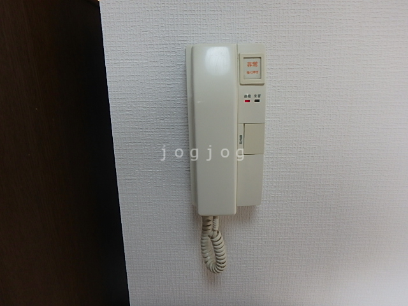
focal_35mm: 21
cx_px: 204
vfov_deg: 63.4
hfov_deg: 79.0
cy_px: 153
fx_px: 248
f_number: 3.5
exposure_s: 1/30
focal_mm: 3.7
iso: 200
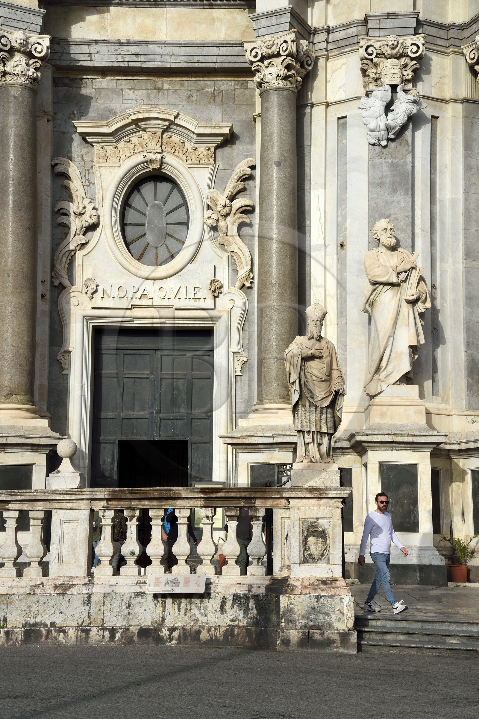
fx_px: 1158
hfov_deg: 23.4
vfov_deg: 34.5
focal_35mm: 58
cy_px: 360
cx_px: 240
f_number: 13
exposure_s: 1/250
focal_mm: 58
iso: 200
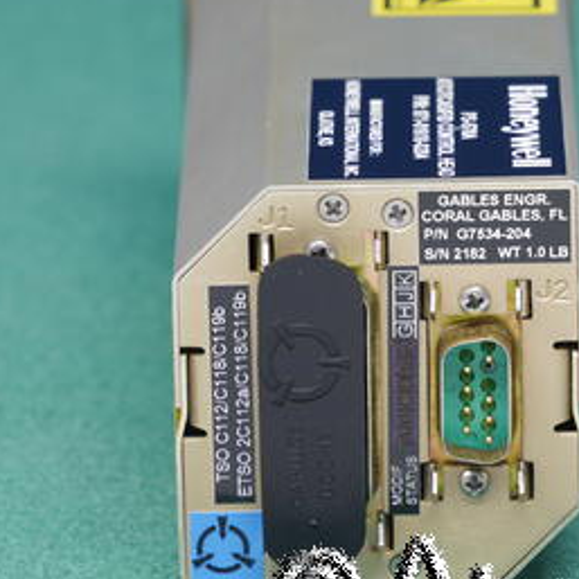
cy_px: 324
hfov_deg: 4.6
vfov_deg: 4.6
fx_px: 7286
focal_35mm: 385
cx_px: 367
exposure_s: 1/8
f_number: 9
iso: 400
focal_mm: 140
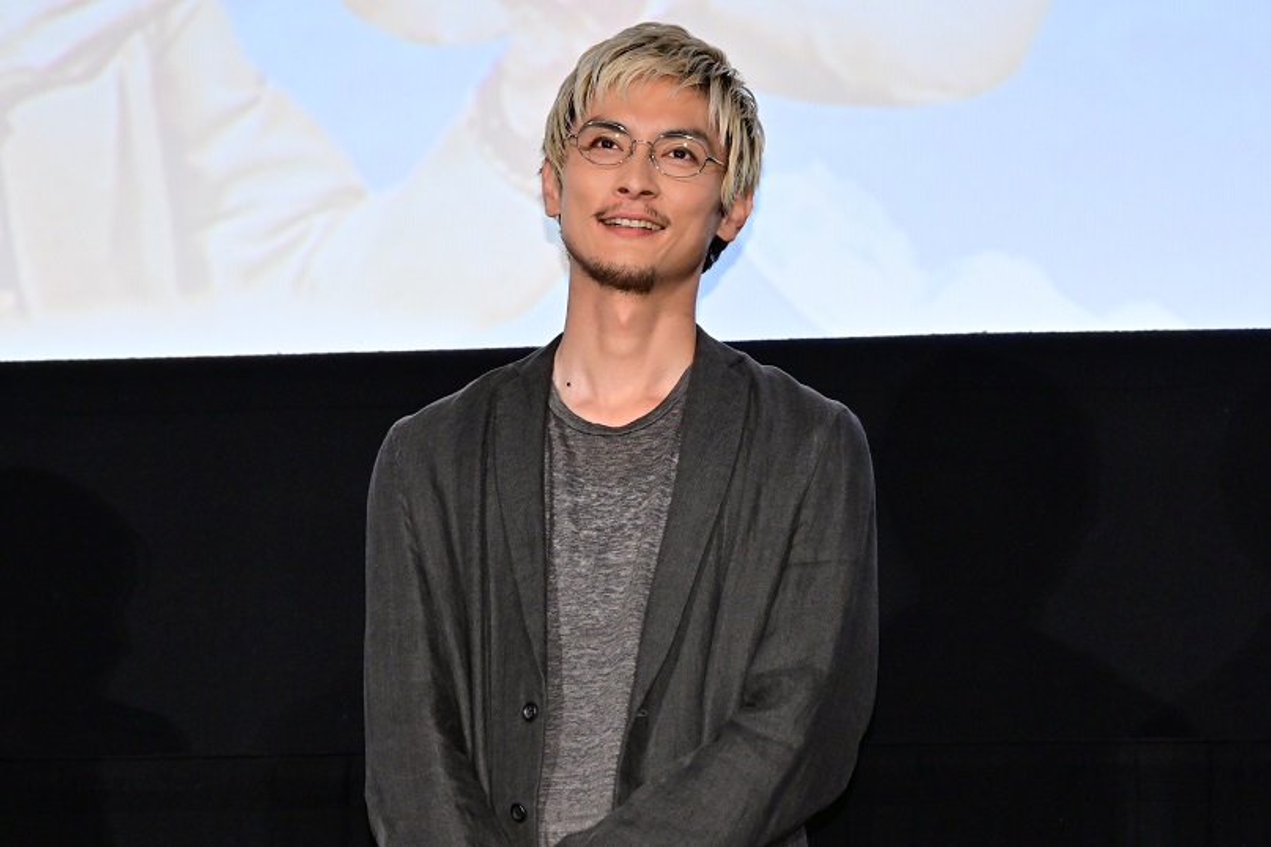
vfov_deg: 9.7
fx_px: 5013
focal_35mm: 142
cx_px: 636
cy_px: 424
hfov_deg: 14.4
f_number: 6.3
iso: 3200
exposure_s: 1/200
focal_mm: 95
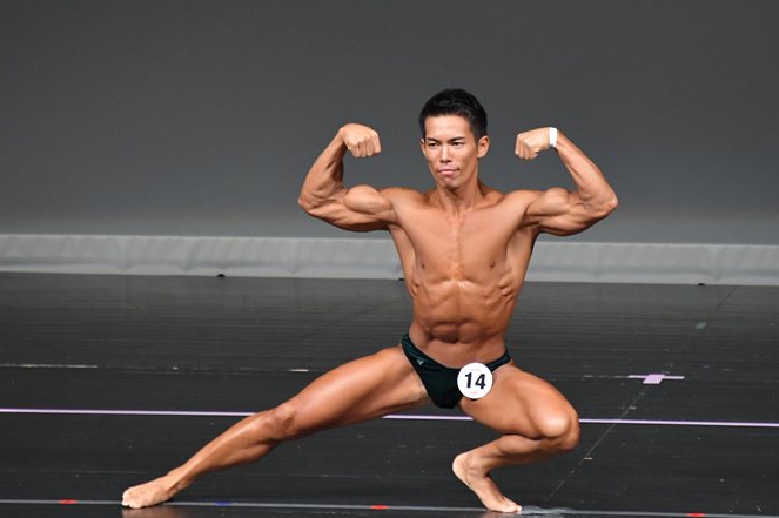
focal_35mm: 526
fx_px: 11373
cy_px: 234
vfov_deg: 2.6
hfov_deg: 3.9
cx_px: 432
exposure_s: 1/400
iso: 4000
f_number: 5.6
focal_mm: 300
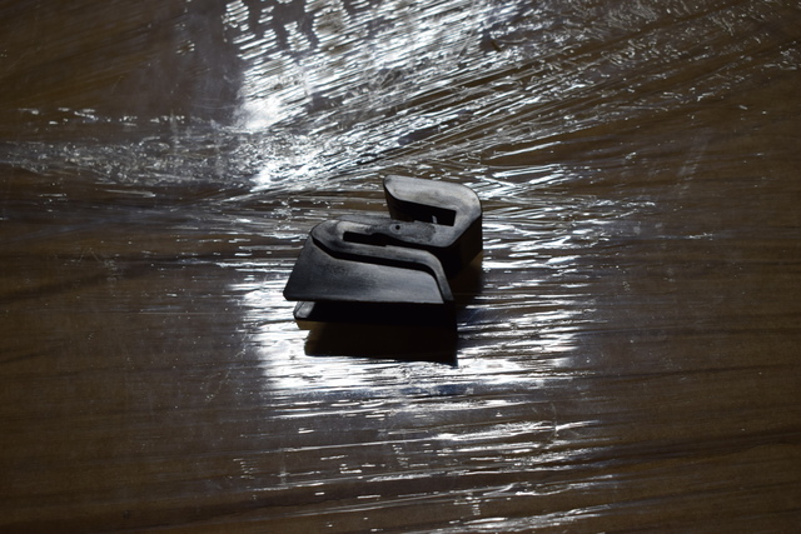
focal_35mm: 51
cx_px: 400
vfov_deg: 26.5
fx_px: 1135
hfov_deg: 38.9
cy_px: 267
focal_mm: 34
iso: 400
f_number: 6.3
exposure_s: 1/125
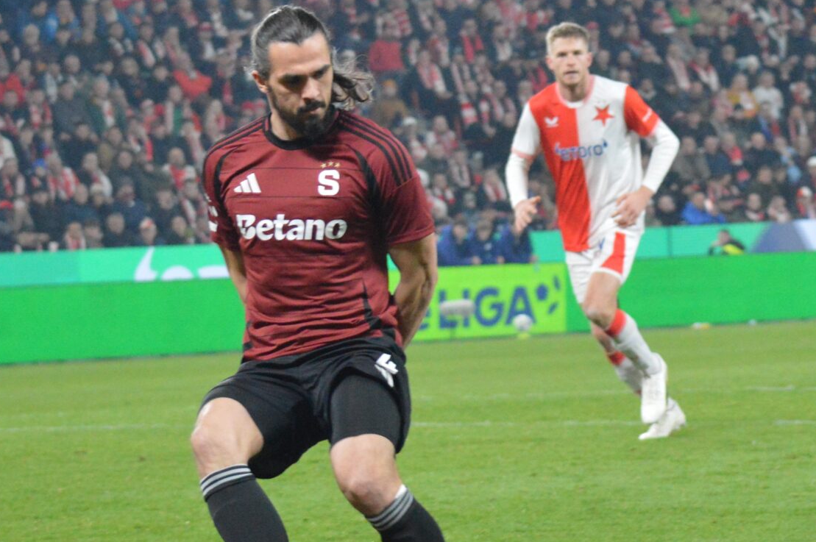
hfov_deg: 7.4
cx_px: 779
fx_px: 6272
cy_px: 372
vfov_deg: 4.9
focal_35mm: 277
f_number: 4.5
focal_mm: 80
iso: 3200
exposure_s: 1/640
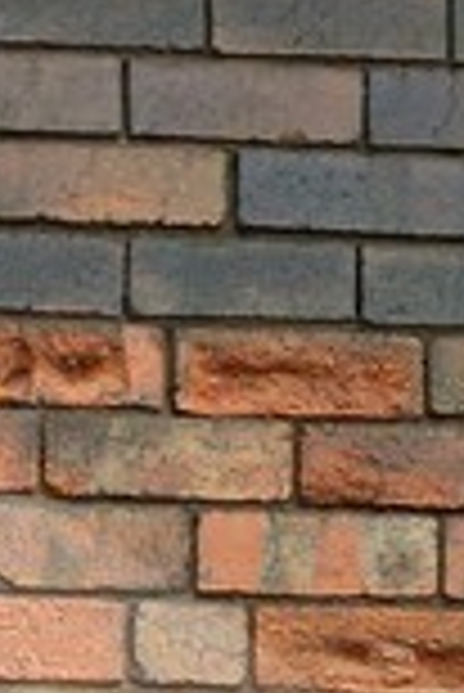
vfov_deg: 5.3
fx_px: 7002
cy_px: 2164
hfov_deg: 3.7
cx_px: -829
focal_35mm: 363
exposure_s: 1/200
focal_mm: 35
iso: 800
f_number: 4.5
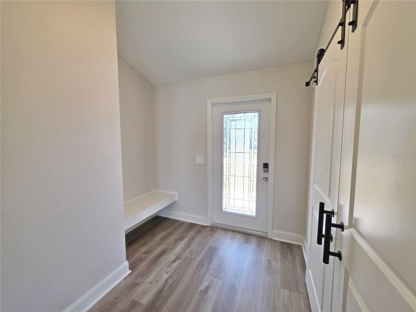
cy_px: 156
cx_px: 208
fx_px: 156
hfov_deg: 106.2
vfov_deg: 89.9
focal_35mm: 13
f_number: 1.9
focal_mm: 2.2
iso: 25
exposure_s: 1/120
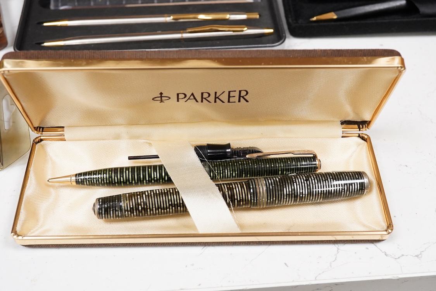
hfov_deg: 43.6
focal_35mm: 45
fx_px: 545
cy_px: 146
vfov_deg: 29.9
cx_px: 218
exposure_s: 1/100
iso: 2500
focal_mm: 30
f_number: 6.3
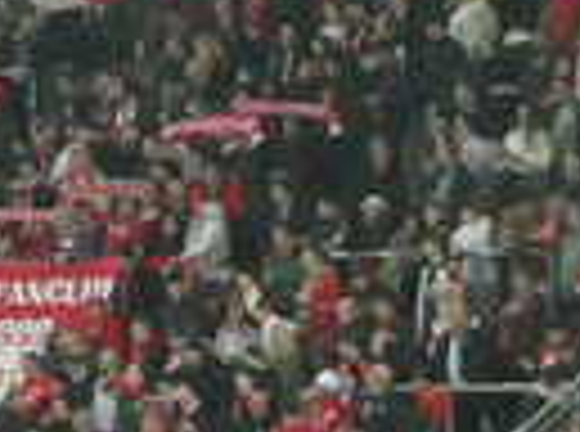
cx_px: -683
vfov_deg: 3.3
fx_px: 7485
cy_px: 292
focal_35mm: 448
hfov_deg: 4.4
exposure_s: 1/80
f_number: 4.9
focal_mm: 16.1
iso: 1250
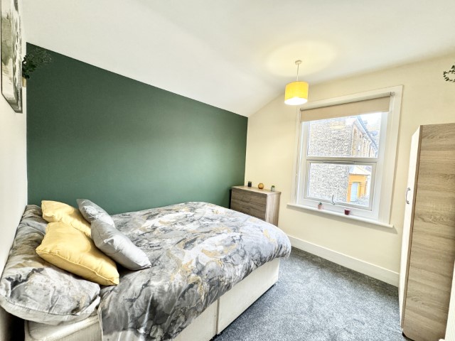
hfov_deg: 102.1
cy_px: 170
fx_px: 184
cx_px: 228
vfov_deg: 85.7
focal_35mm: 14
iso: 320
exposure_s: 1/50
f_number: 2.2
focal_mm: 2.22
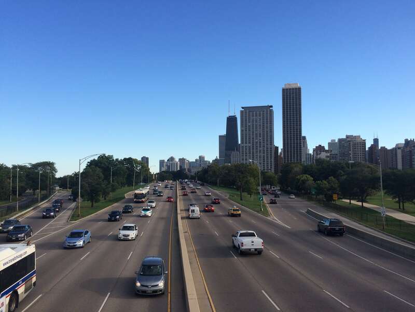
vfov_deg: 48.2
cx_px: 208
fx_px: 348
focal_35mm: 29
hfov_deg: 61.7
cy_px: 156
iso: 32
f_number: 2.2
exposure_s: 1/1109
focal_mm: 4.15
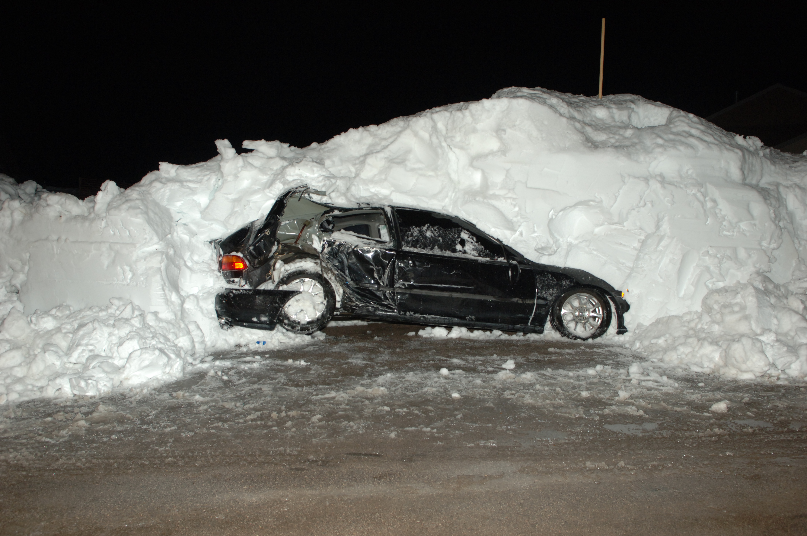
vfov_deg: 43.5
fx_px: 672
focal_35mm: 30
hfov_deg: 62.0
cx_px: 404
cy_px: 268
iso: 400
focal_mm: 20
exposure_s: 1/60
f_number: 5.6
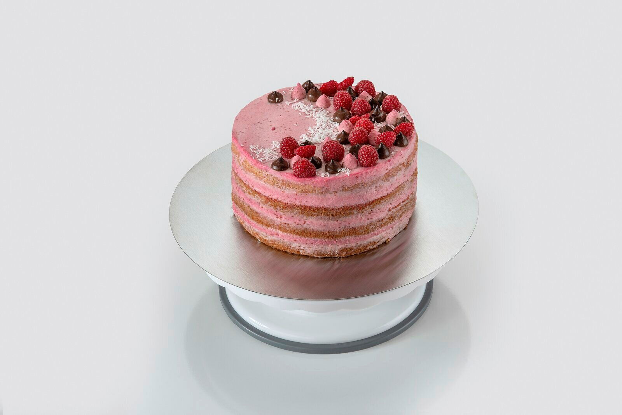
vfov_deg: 19.5
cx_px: 311
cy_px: 208
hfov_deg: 28.8
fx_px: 1210
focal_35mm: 70
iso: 80
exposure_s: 1/100
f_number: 16
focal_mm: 70
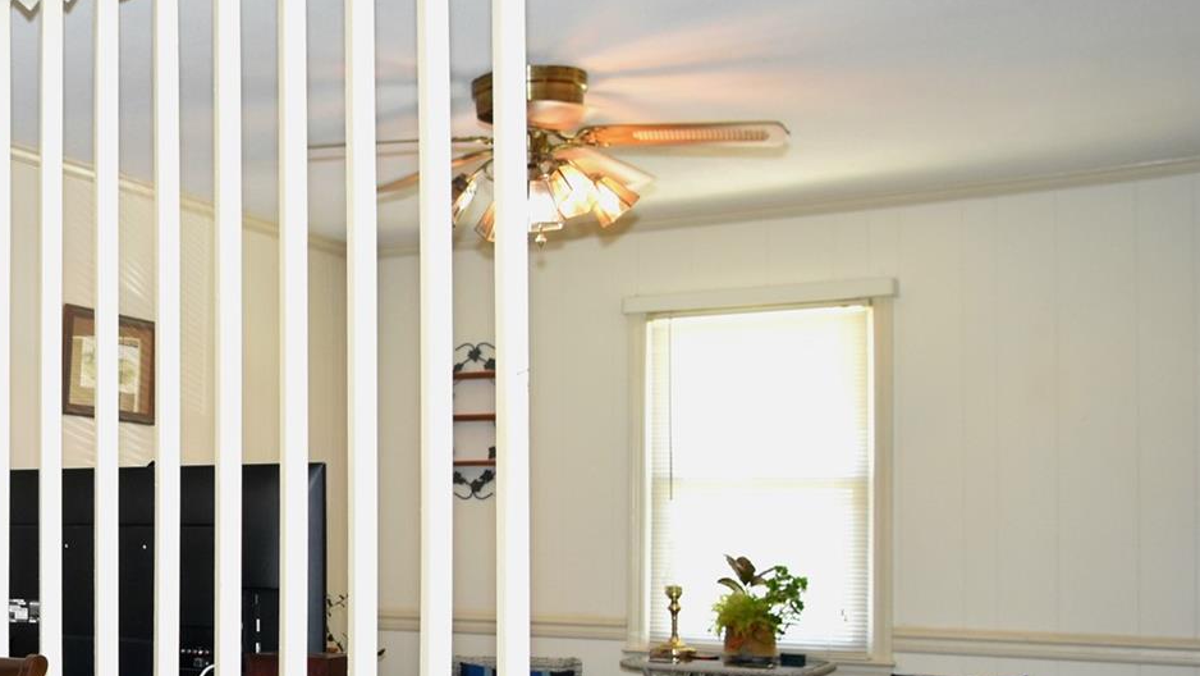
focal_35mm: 48
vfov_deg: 24.7
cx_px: -97
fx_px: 1528
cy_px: 501
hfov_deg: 36.7
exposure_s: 1/60.2
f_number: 4
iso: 800
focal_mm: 14
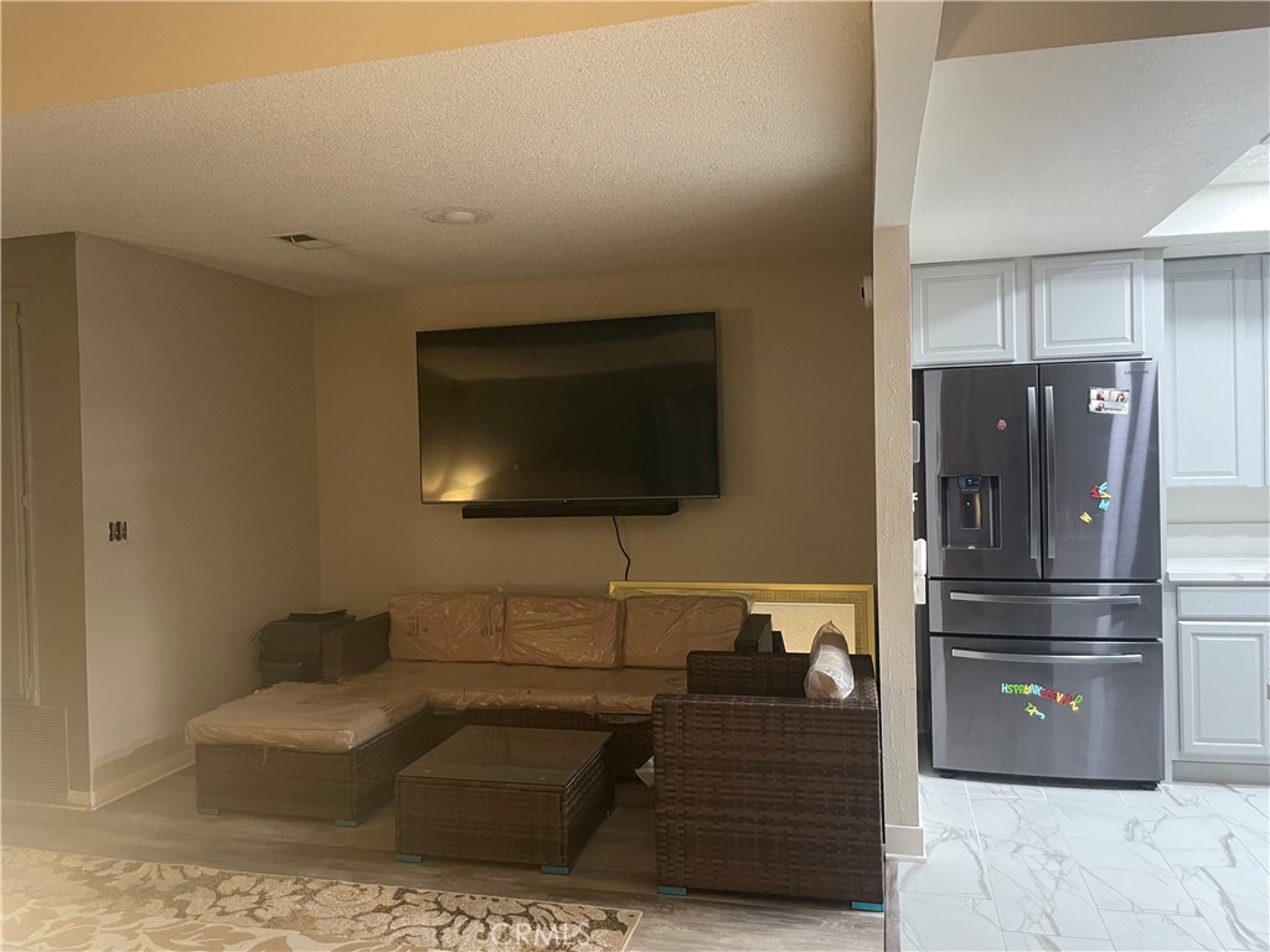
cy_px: 476
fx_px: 954
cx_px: 635
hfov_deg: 67.3
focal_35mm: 26
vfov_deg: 53.1
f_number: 1.6
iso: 500
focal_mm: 4.2
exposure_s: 1/60
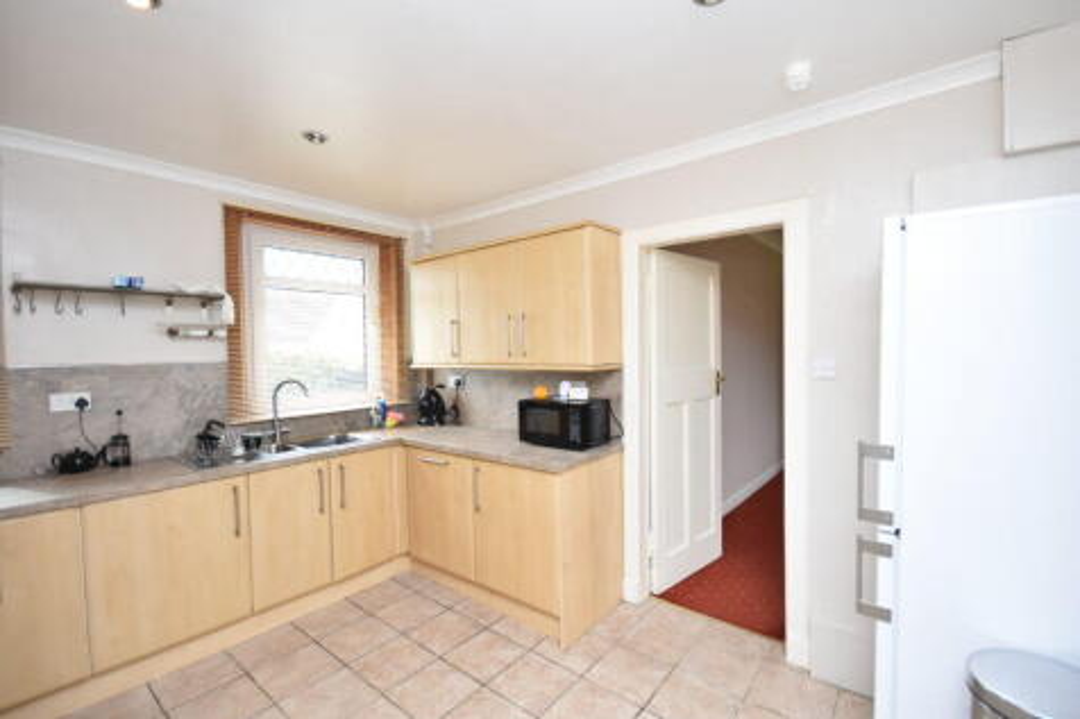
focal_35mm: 15
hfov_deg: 100.4
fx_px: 450
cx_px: 540
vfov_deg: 77.3
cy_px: 360
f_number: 5
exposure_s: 1/100
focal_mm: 10
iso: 400
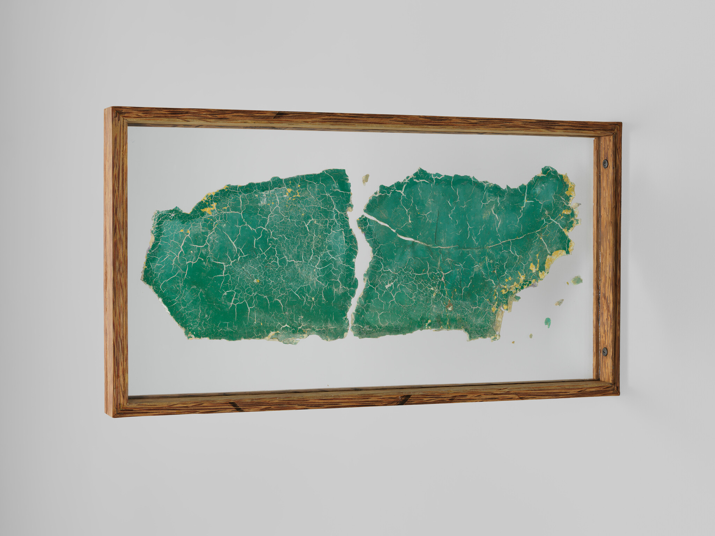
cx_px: 358
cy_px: 268
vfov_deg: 19.1
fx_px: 1590
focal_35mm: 77
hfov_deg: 25.3
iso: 64
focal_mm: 120
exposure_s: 1/125
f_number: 13
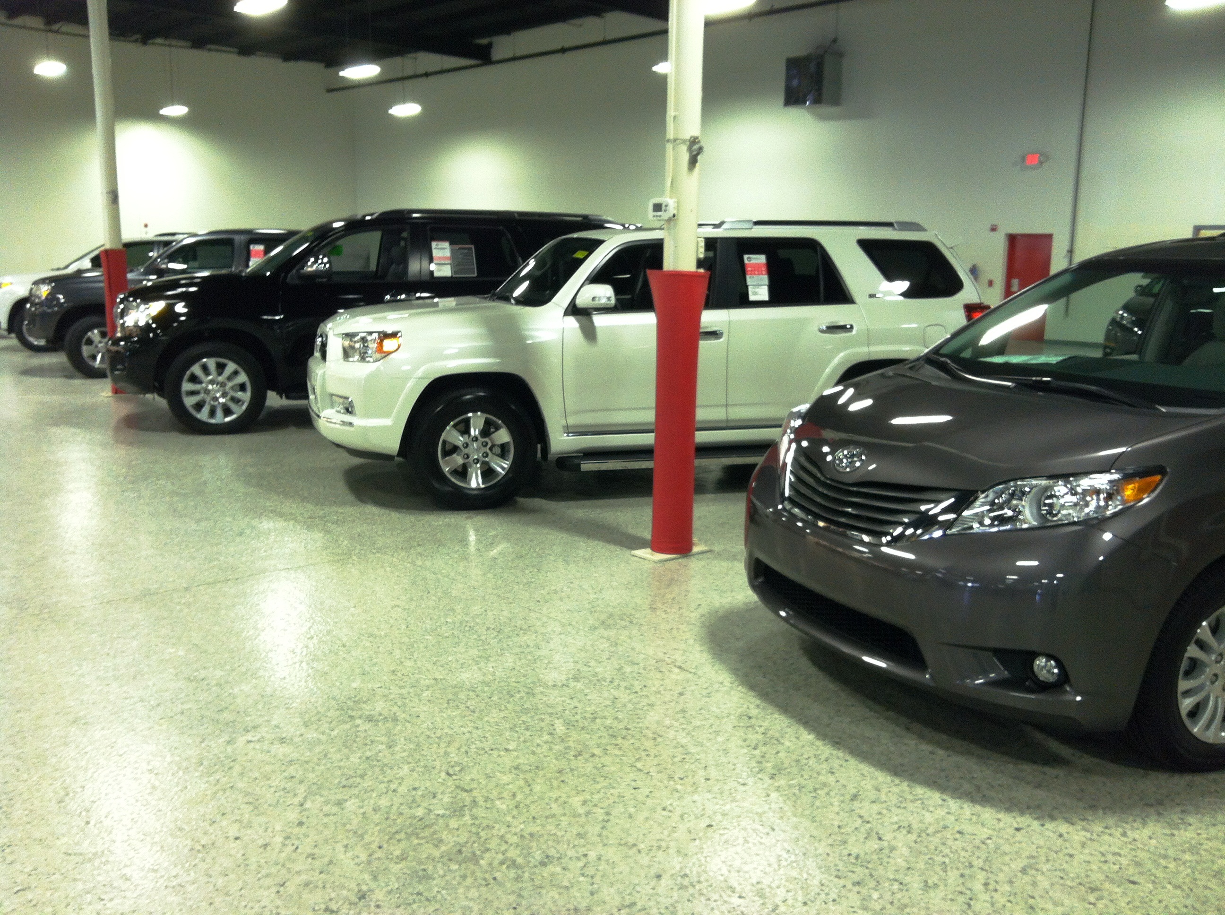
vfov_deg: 40.6
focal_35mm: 35
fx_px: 1237
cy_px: 458
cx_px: 612
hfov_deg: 52.7
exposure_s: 1/17
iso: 125
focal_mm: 3.85
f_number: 2.8
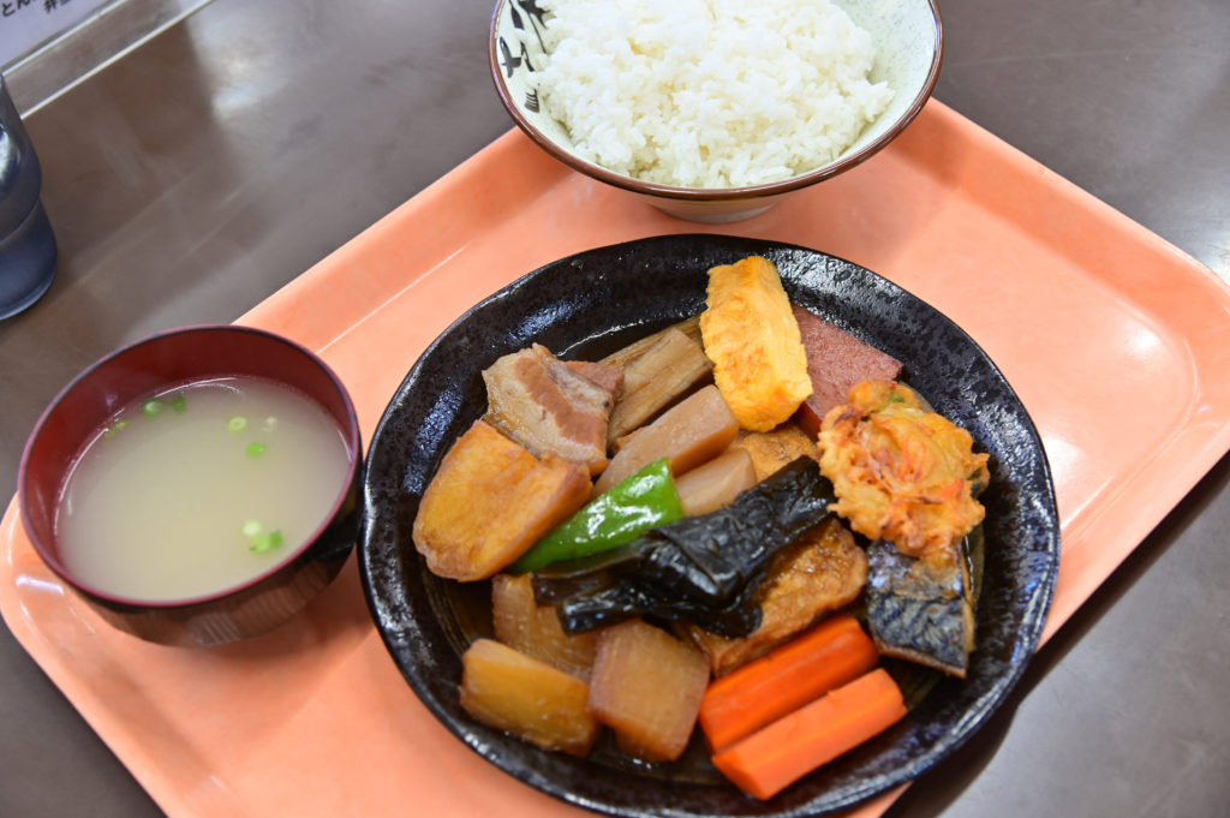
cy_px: 409
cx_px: 615
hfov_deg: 41.1
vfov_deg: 28.0
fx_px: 1639
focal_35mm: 48
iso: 400
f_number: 4
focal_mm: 48
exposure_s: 1/50
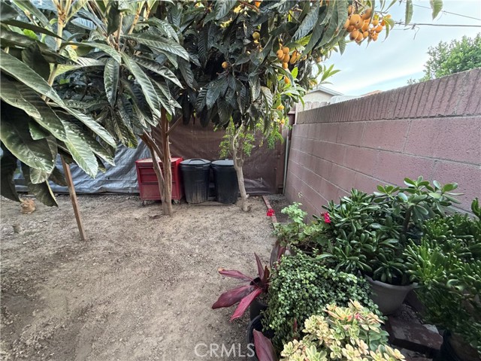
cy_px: 180
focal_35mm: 14
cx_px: 240
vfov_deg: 85.7
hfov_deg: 102.1
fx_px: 195
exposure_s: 1/91
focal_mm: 2.22
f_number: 2.2
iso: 320
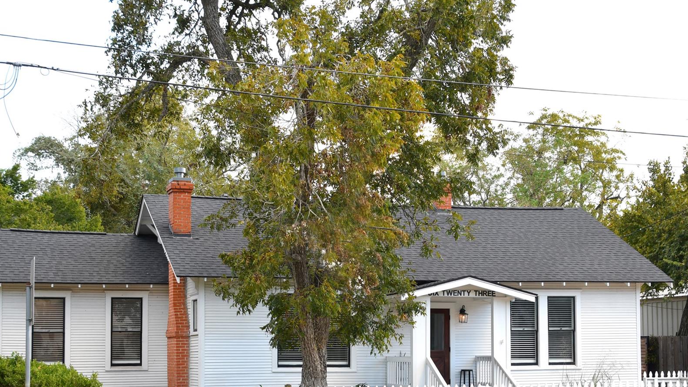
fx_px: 1186
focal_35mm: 65
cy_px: 293
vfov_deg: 18.4
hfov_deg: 32.3
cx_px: 369
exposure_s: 1/30
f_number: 5.6
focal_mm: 32
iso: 110
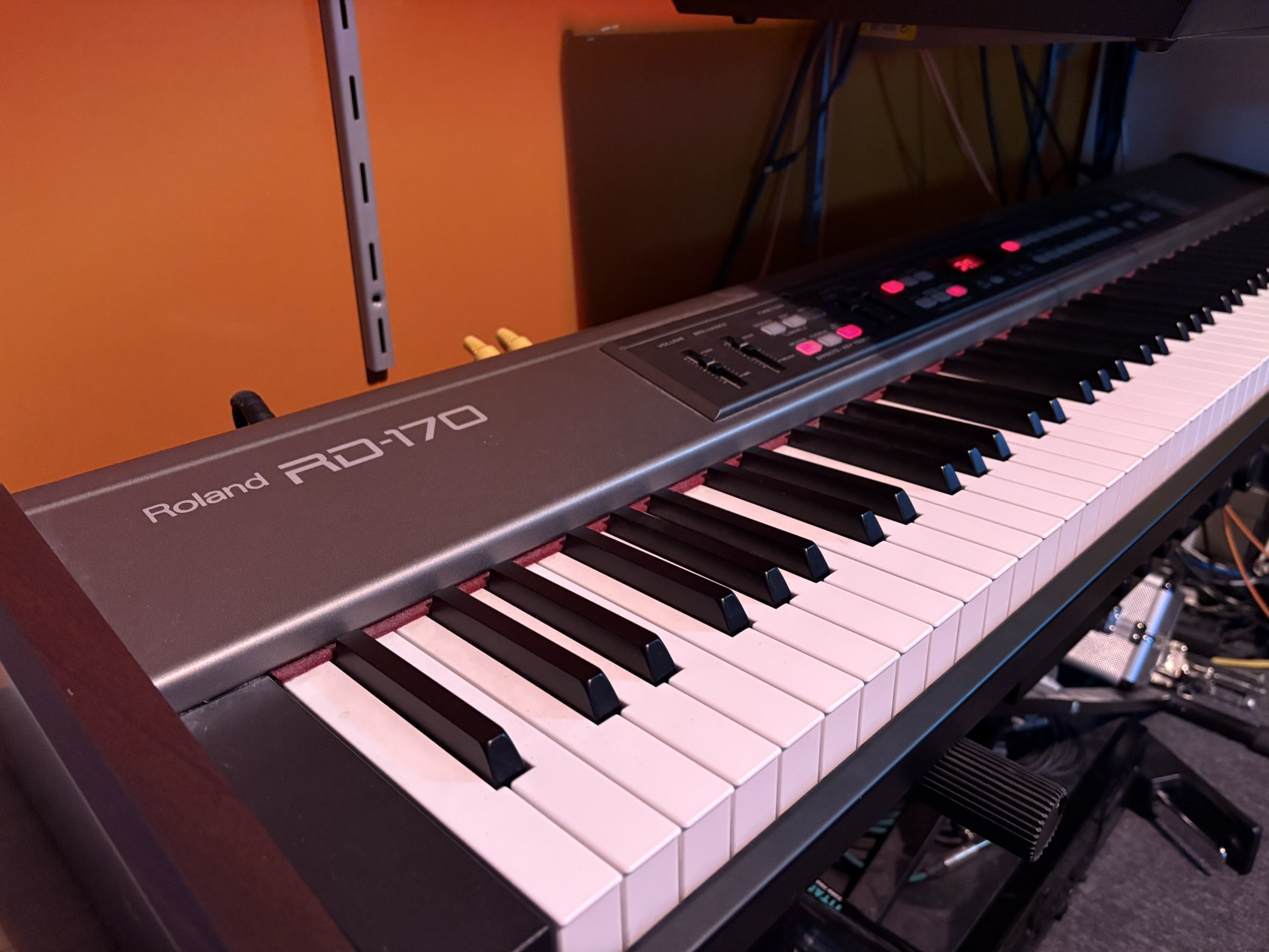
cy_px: 476
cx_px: 634
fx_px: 953
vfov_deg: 53.1
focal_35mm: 26
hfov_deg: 67.3
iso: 500
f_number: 1.6
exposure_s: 1/33
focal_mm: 5.96
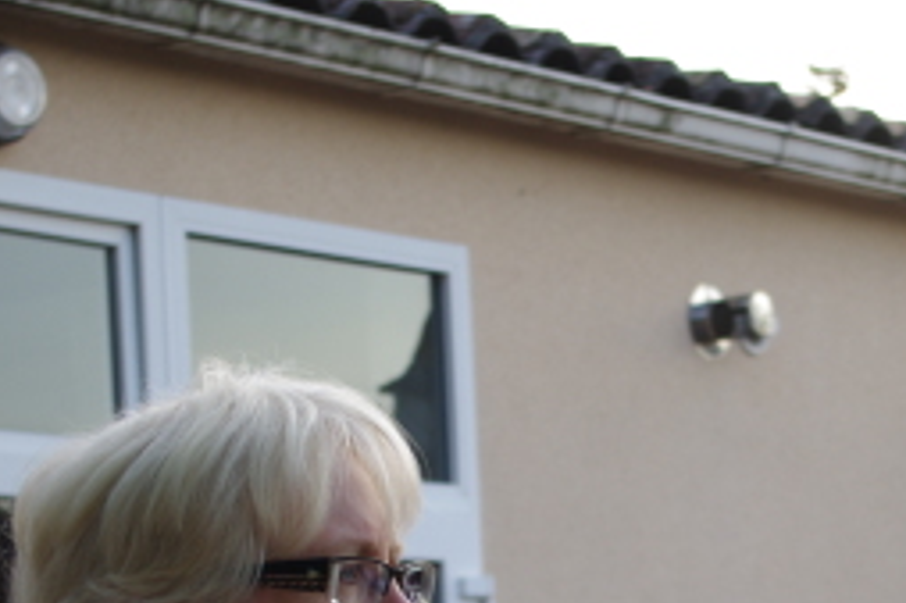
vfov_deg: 9.6
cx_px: 703
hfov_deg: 14.4
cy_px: 644
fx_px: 3571
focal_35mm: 142
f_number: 4.5
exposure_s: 1/125
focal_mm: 40
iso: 200
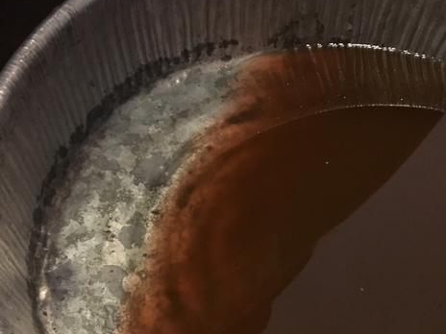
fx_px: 644
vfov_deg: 28.4
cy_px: 275
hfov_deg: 37.6
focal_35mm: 50
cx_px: 308
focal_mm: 4.15
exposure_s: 1/15
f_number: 2.2
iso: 320
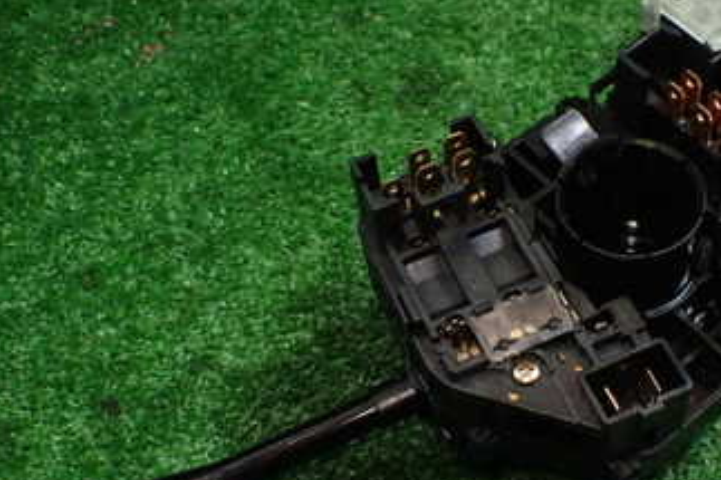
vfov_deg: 23.3
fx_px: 1161
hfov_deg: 34.4
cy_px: 319
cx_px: 431
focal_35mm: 58
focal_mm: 5.4
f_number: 2.3
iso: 640
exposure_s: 1/125
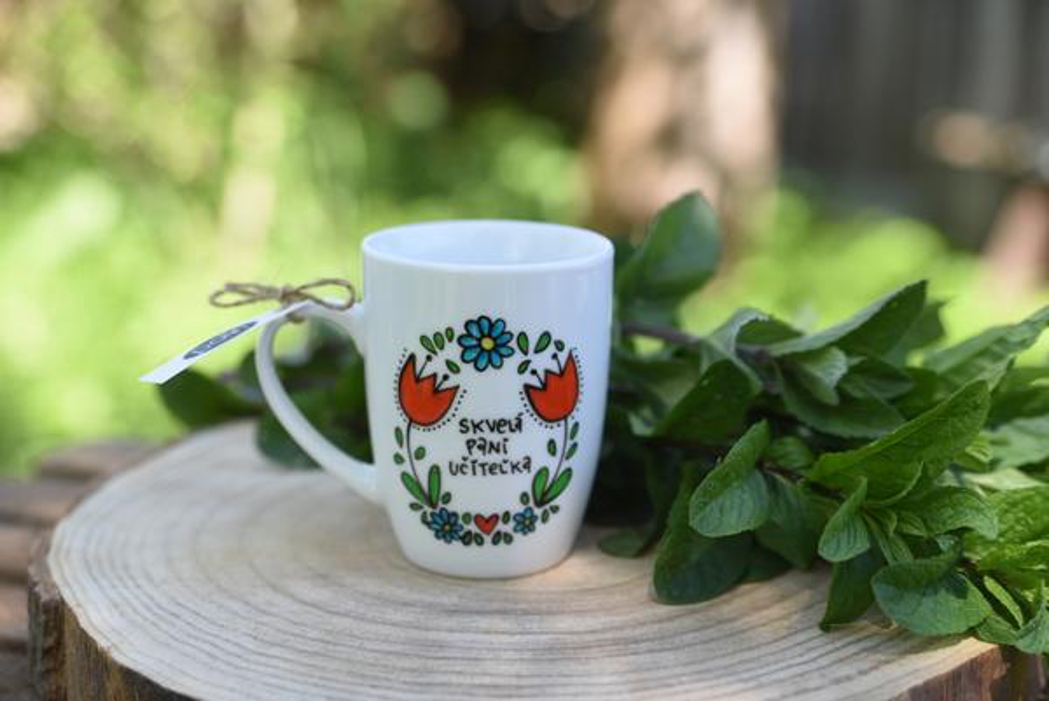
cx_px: 524
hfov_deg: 27.0
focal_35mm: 75
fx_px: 2187
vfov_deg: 18.2
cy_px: 350
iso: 125
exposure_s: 1/250
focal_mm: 75
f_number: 3.5
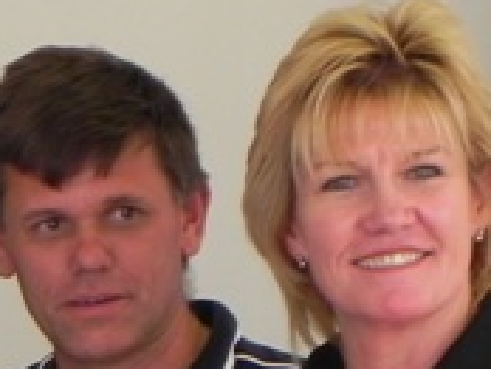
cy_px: 637
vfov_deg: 3.8
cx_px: -502
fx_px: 5539
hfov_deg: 5.0
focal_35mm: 390
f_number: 4
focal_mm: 15.1
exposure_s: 1/60.4
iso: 160
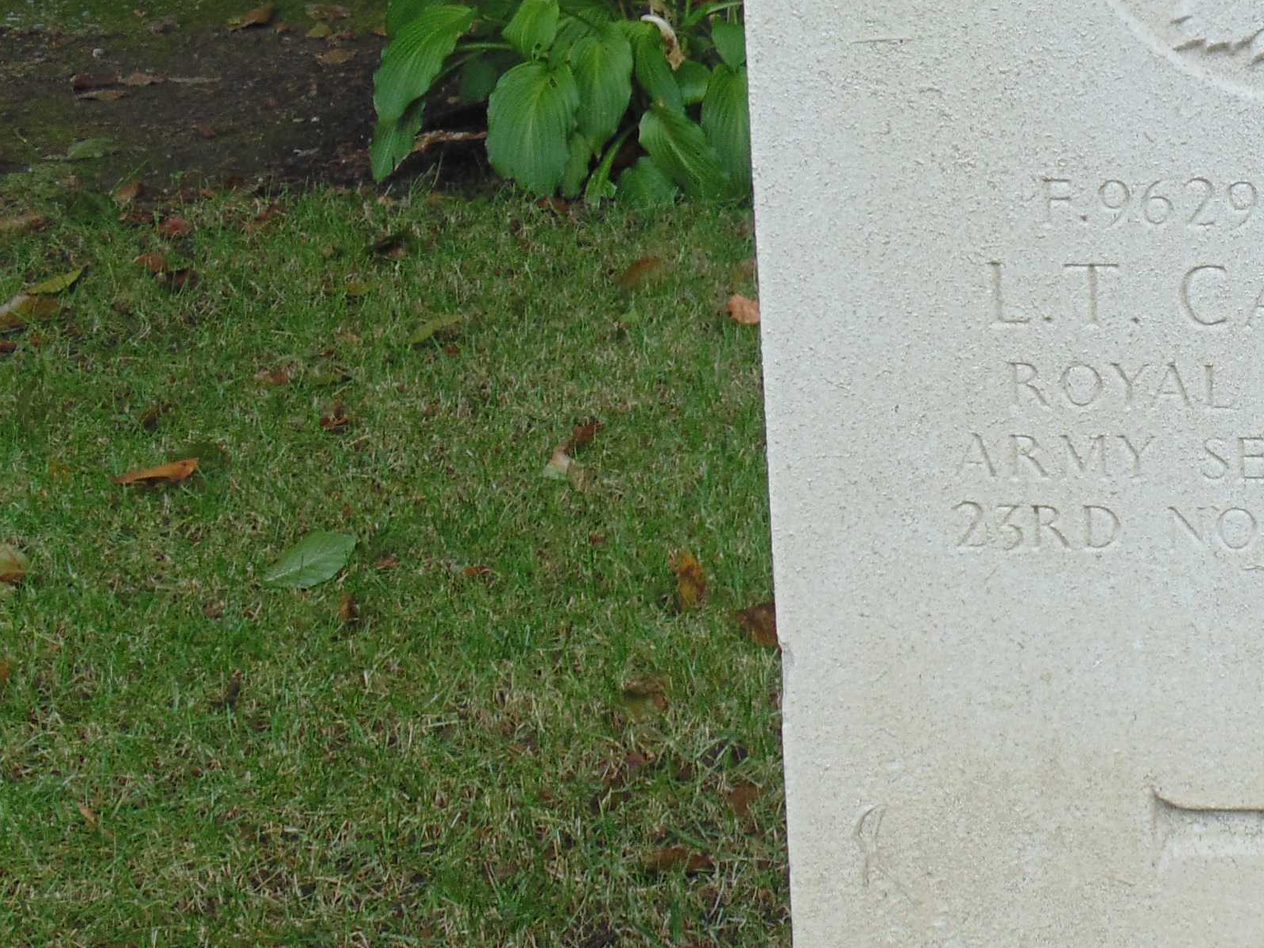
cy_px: 443
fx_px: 3432
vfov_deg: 15.7
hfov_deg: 19.9
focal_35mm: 94
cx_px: 1410
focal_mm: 7.4
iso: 80
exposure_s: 1/125
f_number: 3.6
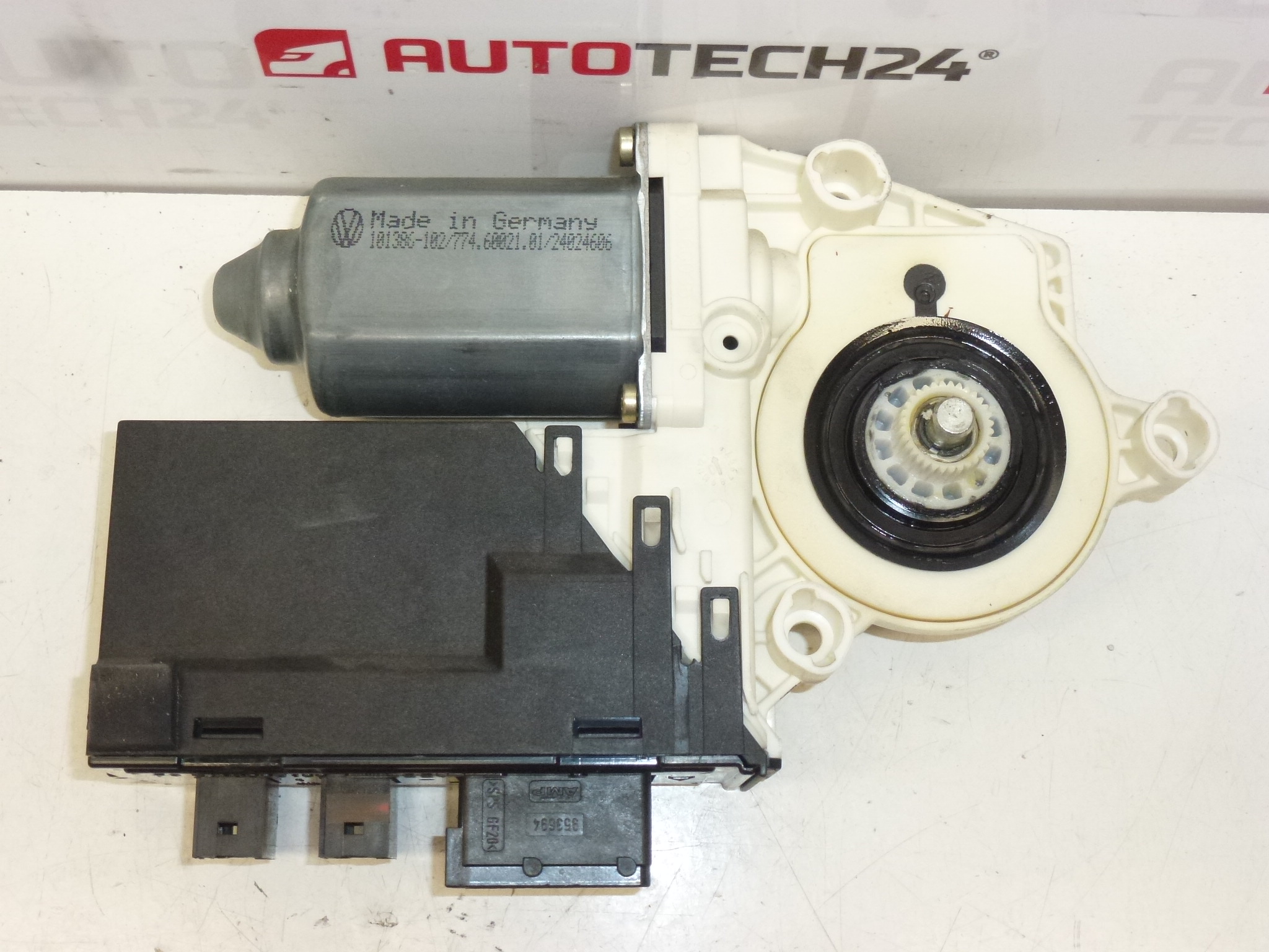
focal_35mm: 45
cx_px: 634
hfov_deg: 42.1
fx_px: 1650
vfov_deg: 32.2
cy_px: 476
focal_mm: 8
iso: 400
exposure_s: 1/160
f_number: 4
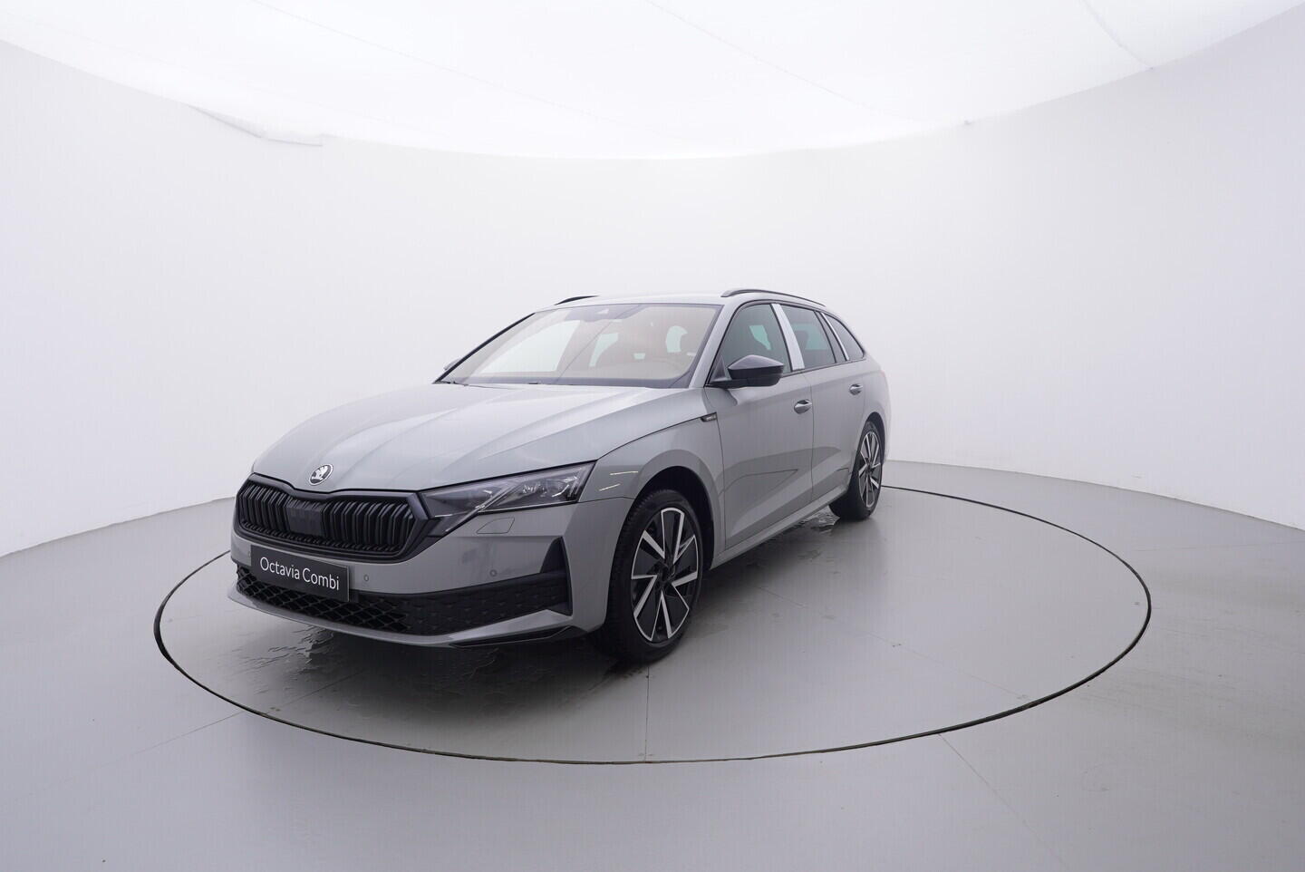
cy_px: 436
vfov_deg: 56.2
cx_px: 652
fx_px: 816
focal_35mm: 22
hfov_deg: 77.3
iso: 200
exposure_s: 1/80
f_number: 5
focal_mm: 15
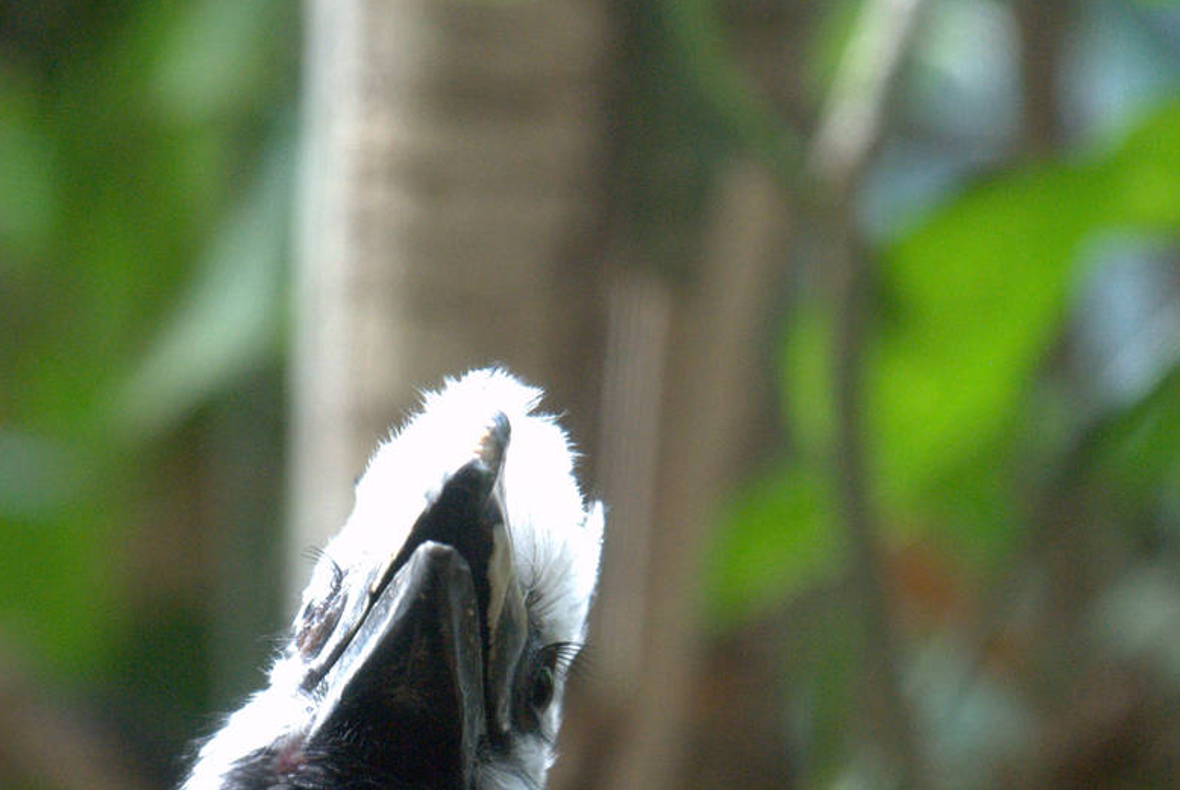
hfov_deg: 3.3
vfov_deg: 2.2
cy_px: 720
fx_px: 20250
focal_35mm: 617
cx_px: 385
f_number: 6.3
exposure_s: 1/30
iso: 1600
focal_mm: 200
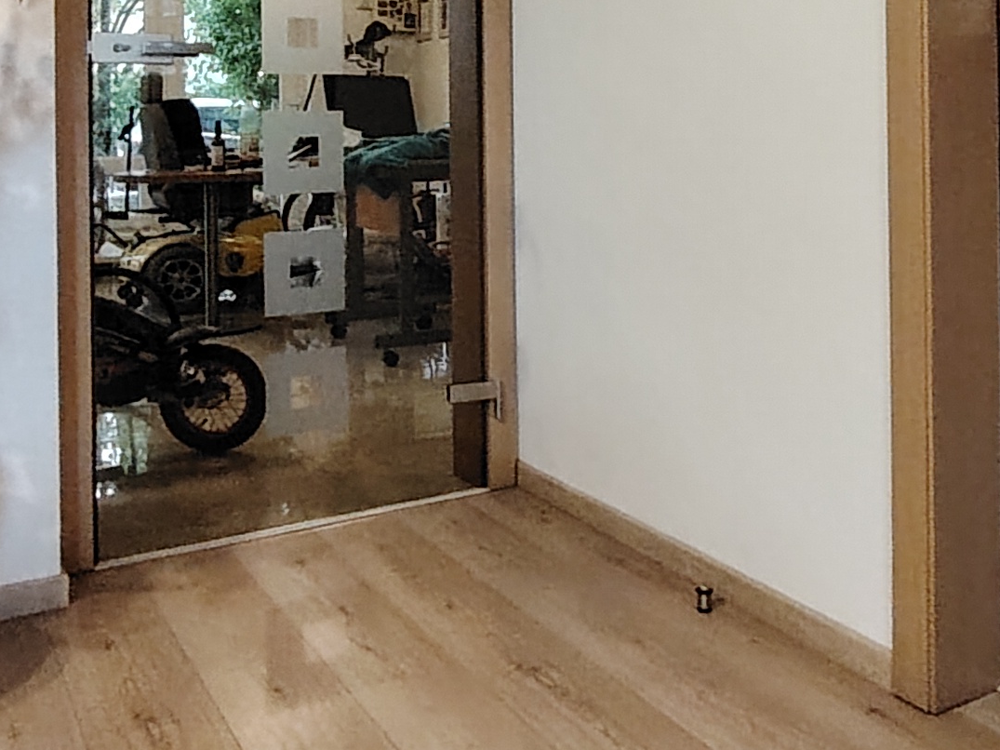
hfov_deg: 45.6
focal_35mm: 41
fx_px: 1184
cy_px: 128
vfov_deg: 33.9
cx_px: 580
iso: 725
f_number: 2.2
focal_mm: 1.42
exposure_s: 1/33.3
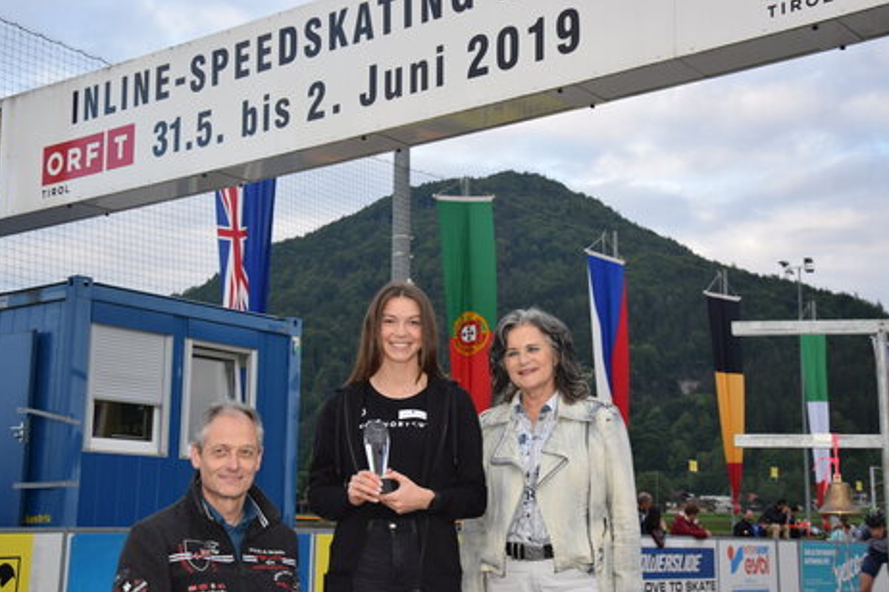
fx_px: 1309
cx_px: 450
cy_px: 302
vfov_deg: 25.5
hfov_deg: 37.5
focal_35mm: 53
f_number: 5.6
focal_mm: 34
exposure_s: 1/125
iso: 180
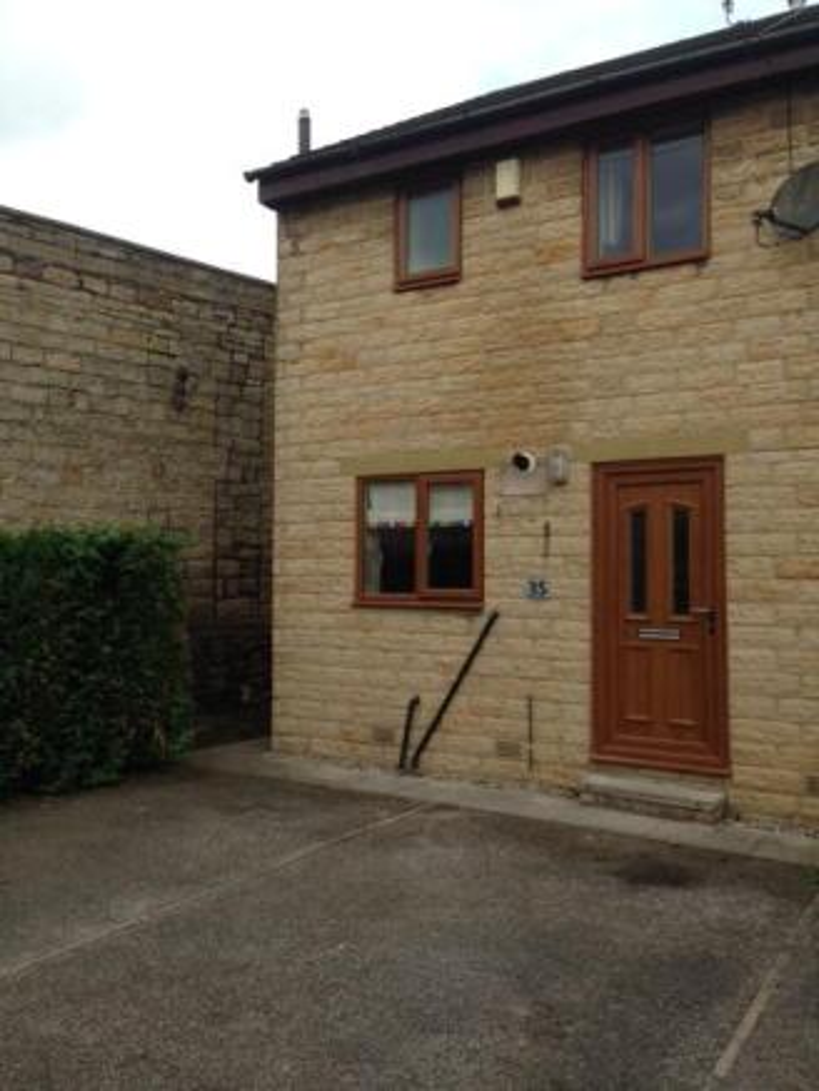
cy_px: 546
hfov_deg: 43.0
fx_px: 1041
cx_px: 410
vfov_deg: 55.3
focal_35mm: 33
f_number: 2.4
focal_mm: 4.12
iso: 50
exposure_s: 1/448
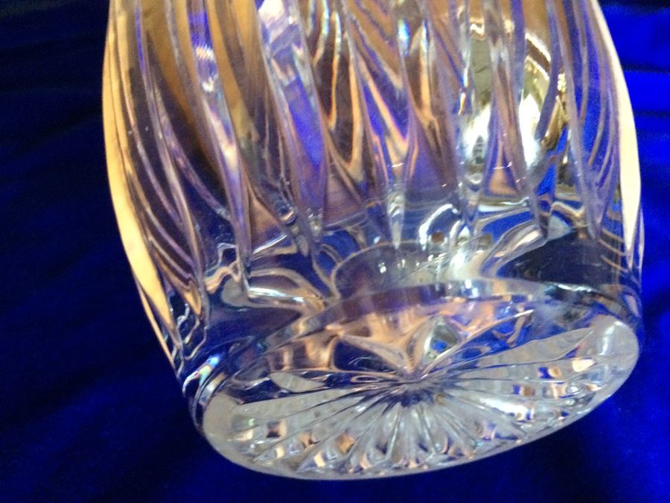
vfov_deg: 46.8
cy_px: 252
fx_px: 581
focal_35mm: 30
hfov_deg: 60.0
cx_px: 335
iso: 400
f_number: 2.2
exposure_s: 1/15
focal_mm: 4.12
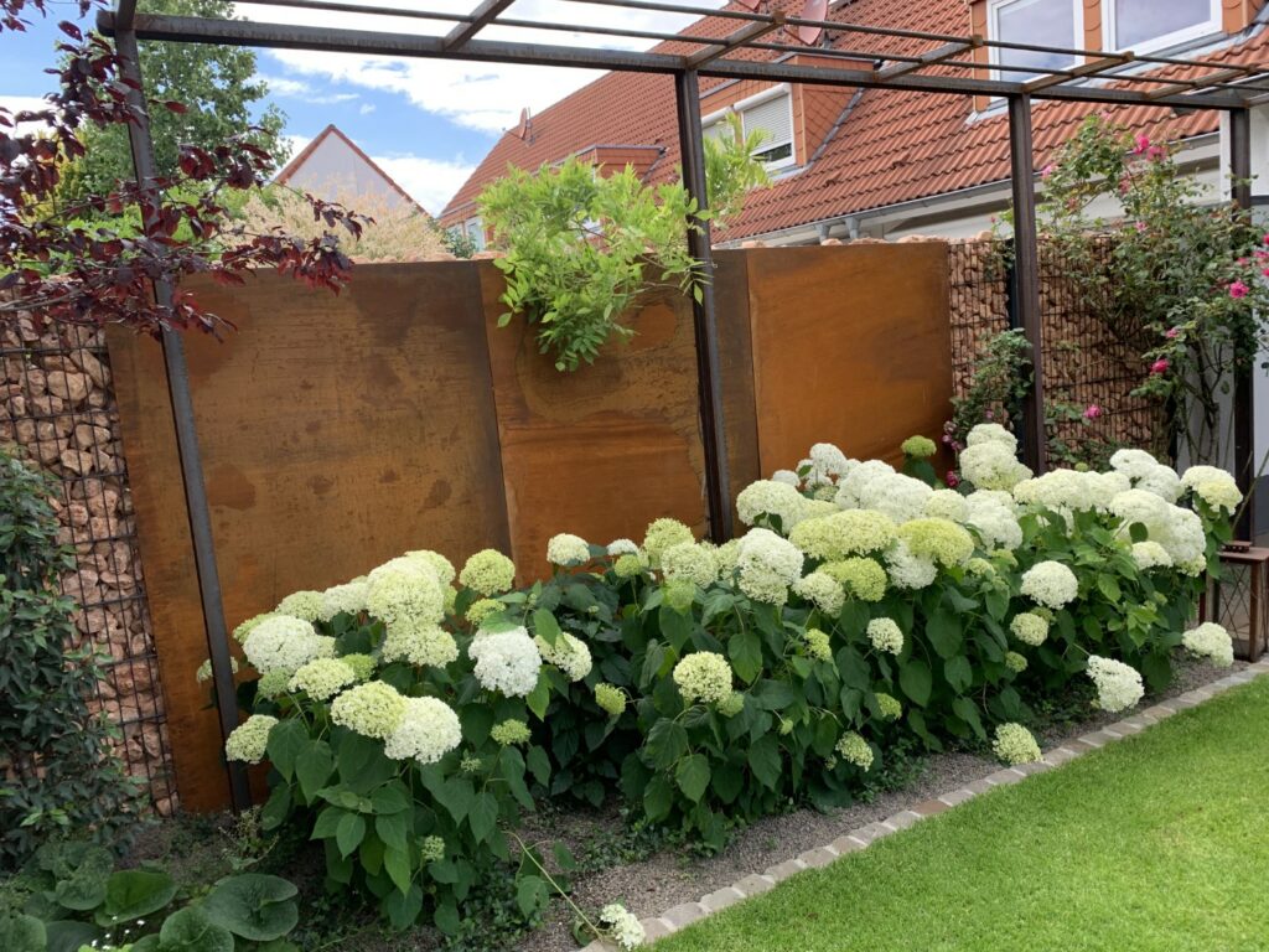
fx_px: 953
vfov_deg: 53.1
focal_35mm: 26
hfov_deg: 67.3
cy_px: 476
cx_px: 634
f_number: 1.8
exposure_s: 1/476
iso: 25
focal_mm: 4.25
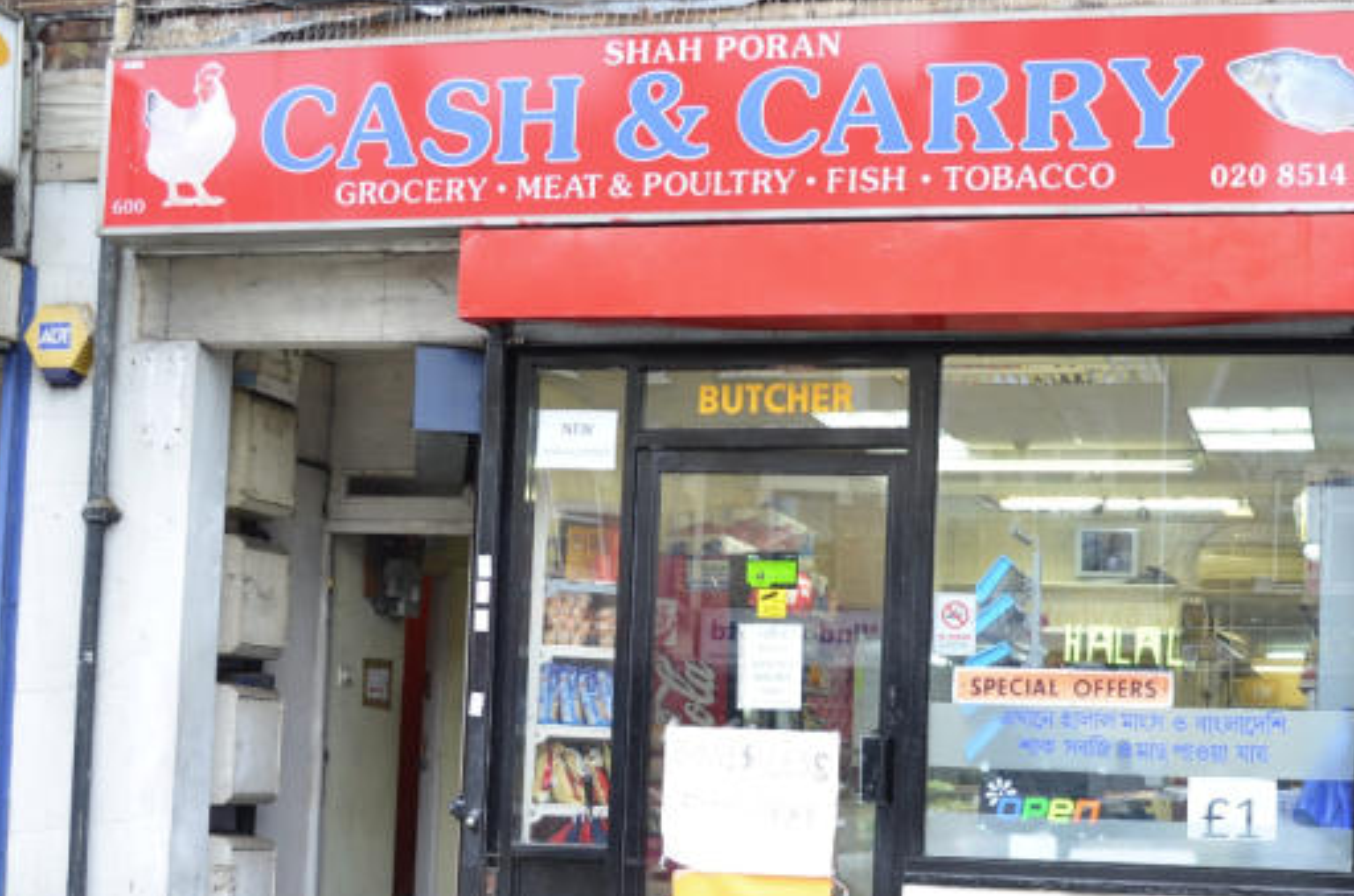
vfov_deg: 24.6
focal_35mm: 54
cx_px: 934
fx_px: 2027
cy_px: 711
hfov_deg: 36.5
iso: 100
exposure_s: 1/30
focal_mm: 18
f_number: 3.5
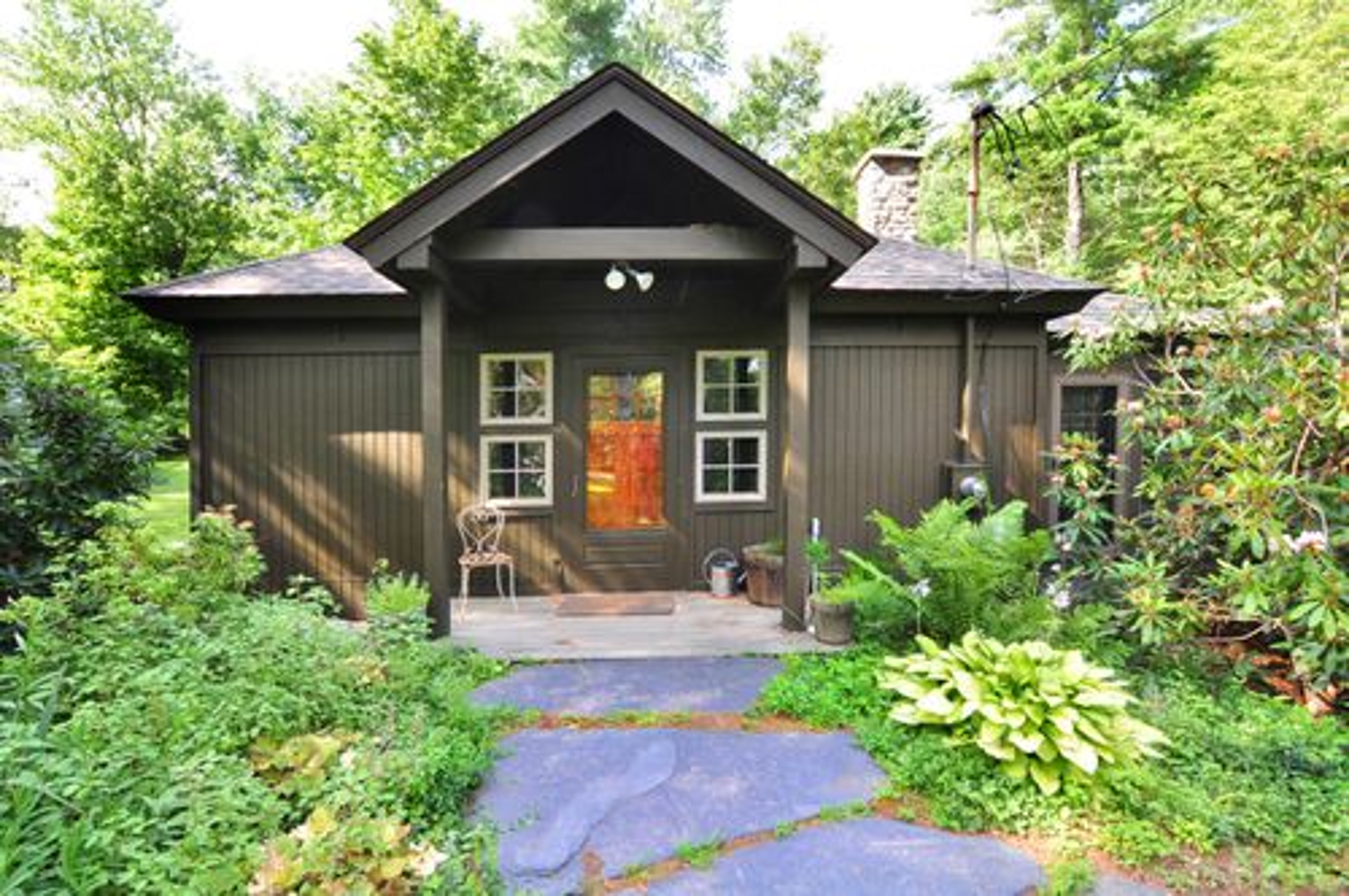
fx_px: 561
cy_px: 448
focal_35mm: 15
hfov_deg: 100.5
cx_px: 674
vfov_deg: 77.2
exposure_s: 1/80
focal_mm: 10
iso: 640
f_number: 8
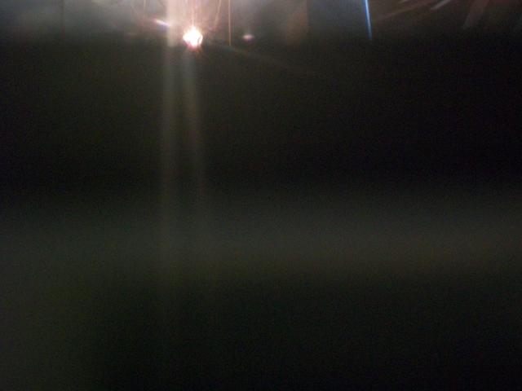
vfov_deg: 13.7
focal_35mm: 108
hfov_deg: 18.2
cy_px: 196
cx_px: 261
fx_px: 1629
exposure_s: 1/8
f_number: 4.8
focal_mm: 18
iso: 200
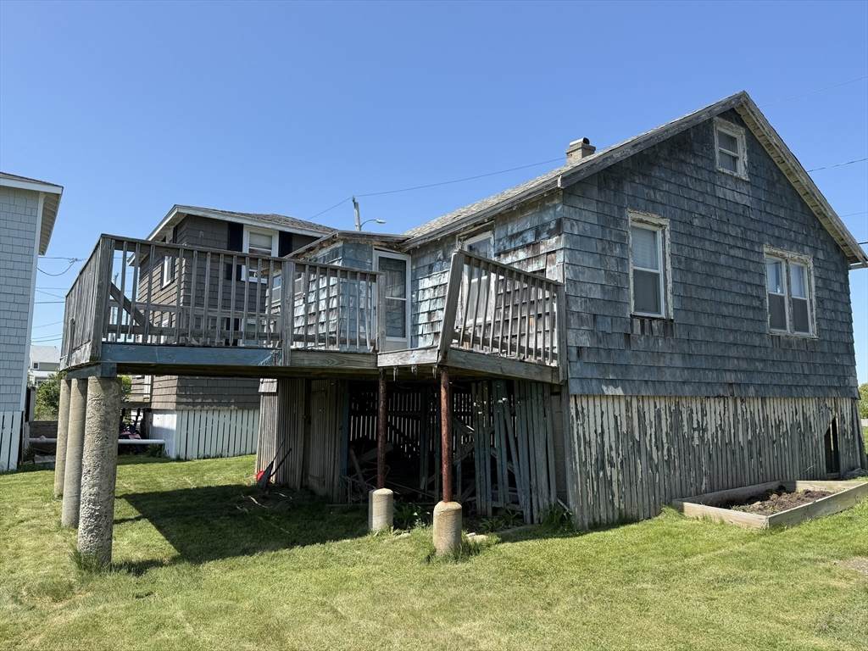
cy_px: 326
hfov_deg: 71.6
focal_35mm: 24
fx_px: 602
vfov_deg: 56.8
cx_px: 434
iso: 80
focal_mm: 6.76
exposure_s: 1/2370
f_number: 1.78
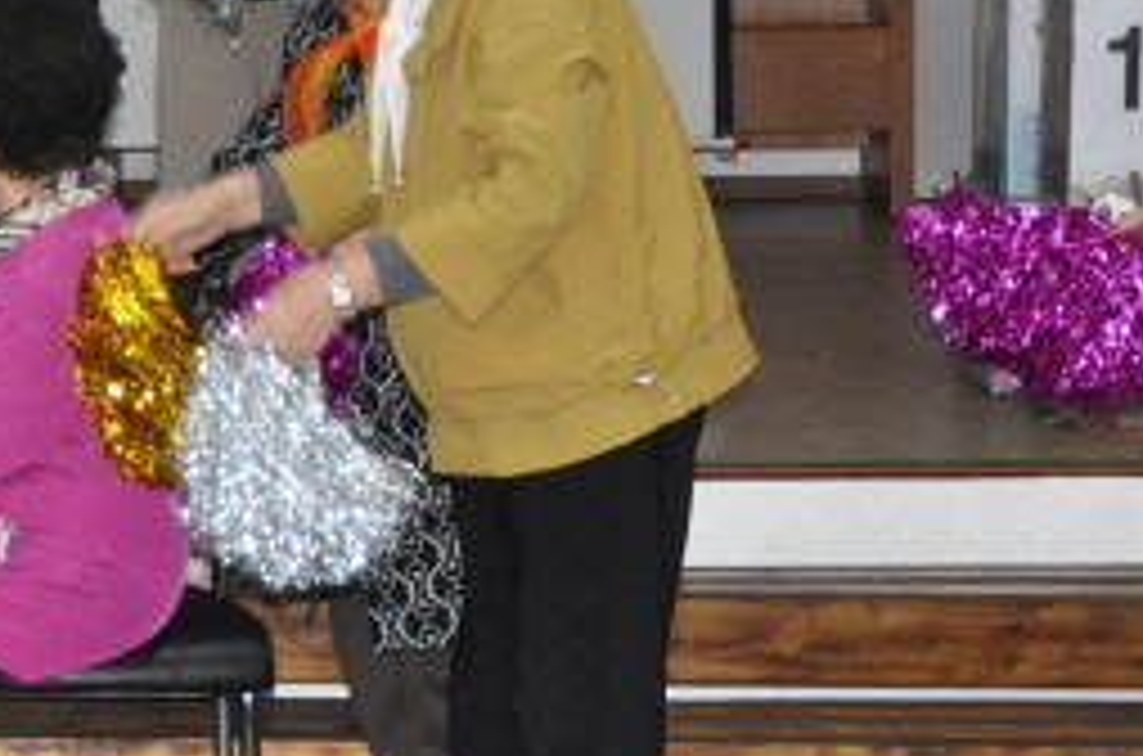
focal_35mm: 142
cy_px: 142
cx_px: -243
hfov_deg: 14.0
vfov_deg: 9.6
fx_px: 4497
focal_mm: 30
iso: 800
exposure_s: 1/60
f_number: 4.2
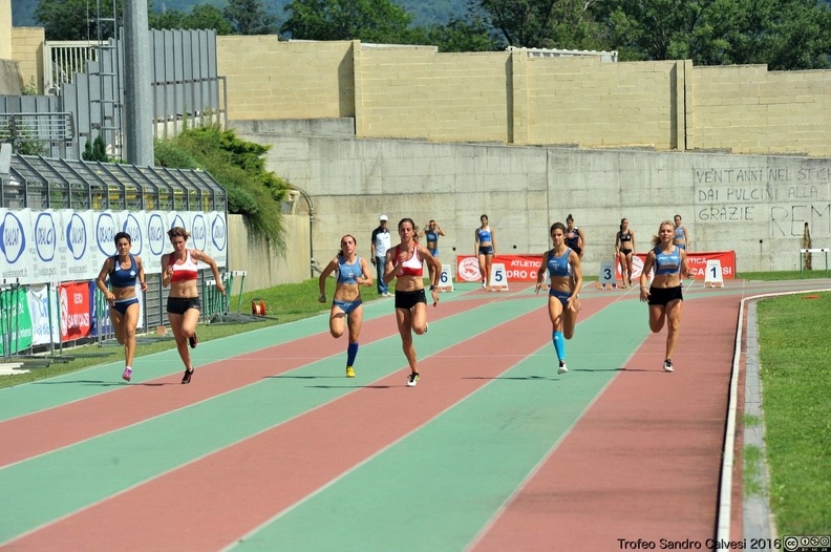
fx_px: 4841
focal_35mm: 210
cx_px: 416
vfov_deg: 6.5
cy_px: 276
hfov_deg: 9.8
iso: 320
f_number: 8
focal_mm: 210
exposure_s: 1/1000
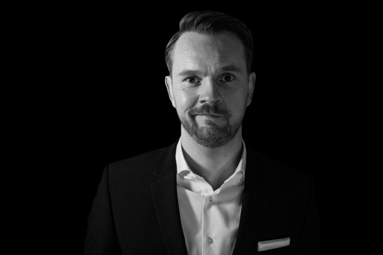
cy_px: 128
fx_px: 574
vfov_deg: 25.0
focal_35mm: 54
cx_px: 192
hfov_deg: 36.9
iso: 2500
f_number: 4.8
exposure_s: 1/60
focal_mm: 36
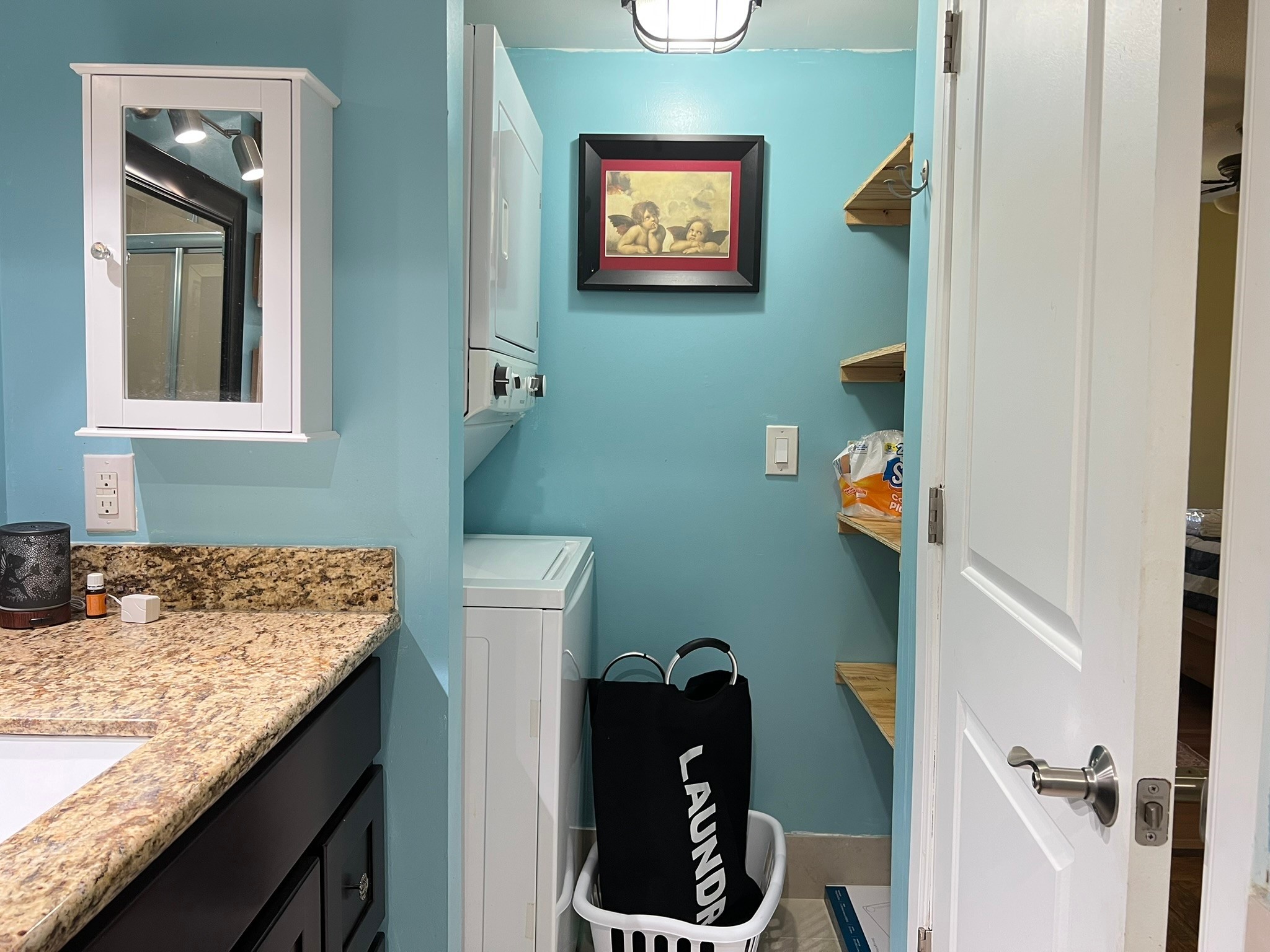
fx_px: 954
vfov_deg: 53.1
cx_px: 635
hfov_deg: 67.3
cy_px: 476
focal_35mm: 26
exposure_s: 1/60
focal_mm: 5.7
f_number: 1.5
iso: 160
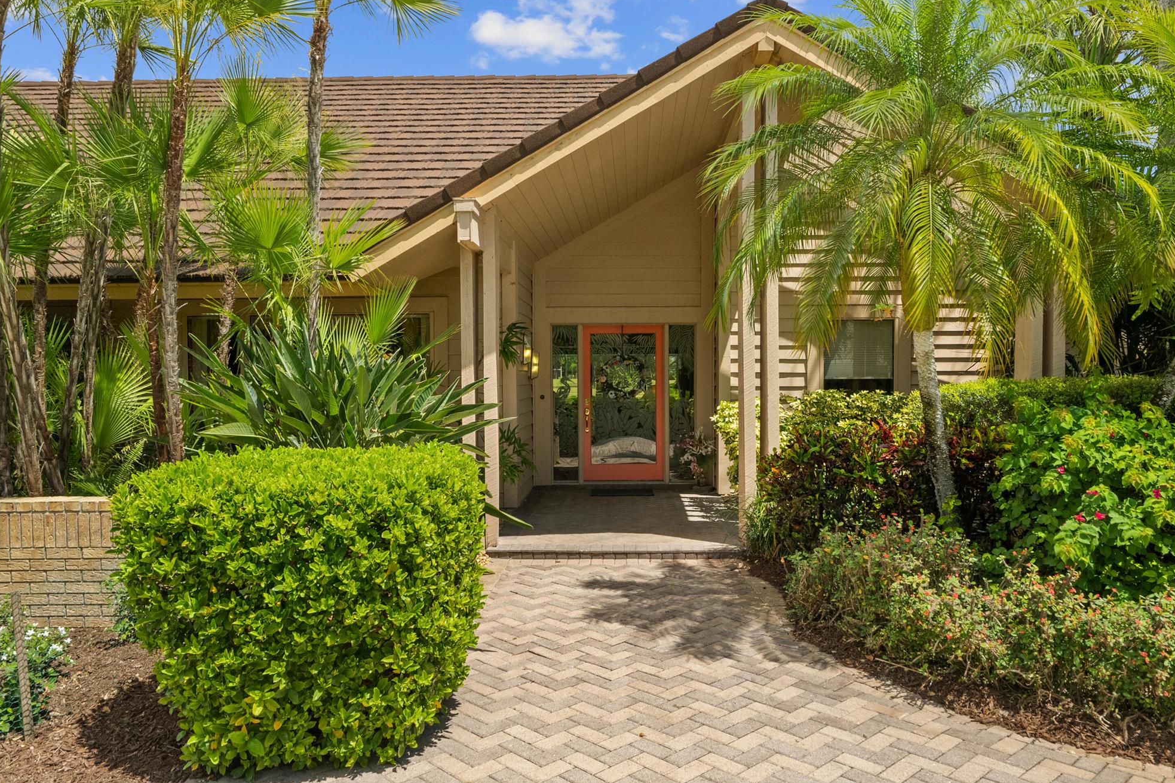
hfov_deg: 71.5
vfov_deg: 51.3
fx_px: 816
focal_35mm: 25
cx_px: 608
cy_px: 377
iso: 2000
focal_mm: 24
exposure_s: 1/500
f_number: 8
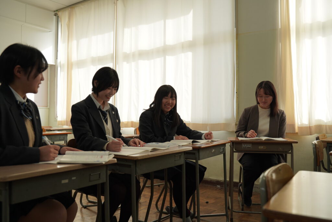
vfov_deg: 40.0
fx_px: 304
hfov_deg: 57.2
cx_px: 166
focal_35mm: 33
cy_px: 111
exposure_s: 1/160
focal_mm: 33
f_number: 4
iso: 160
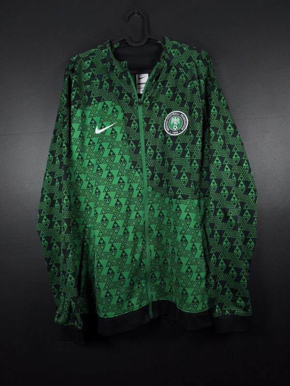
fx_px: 257
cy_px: 193
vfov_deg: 73.9
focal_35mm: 23
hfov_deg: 58.9
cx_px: 145
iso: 400
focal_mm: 6.57
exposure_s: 1/200
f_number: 1.6
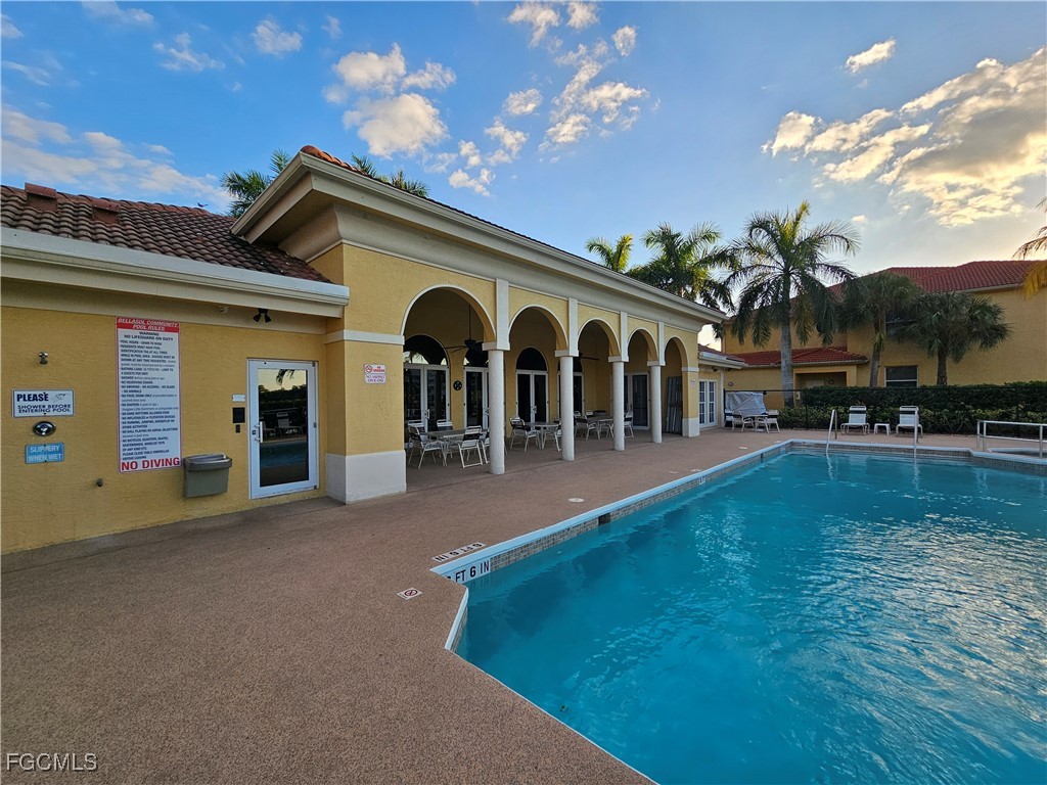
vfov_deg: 89.9
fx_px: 393
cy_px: 392
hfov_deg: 106.2
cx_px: 524
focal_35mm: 13
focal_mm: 2.2
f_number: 2.2
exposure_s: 1/942
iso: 50
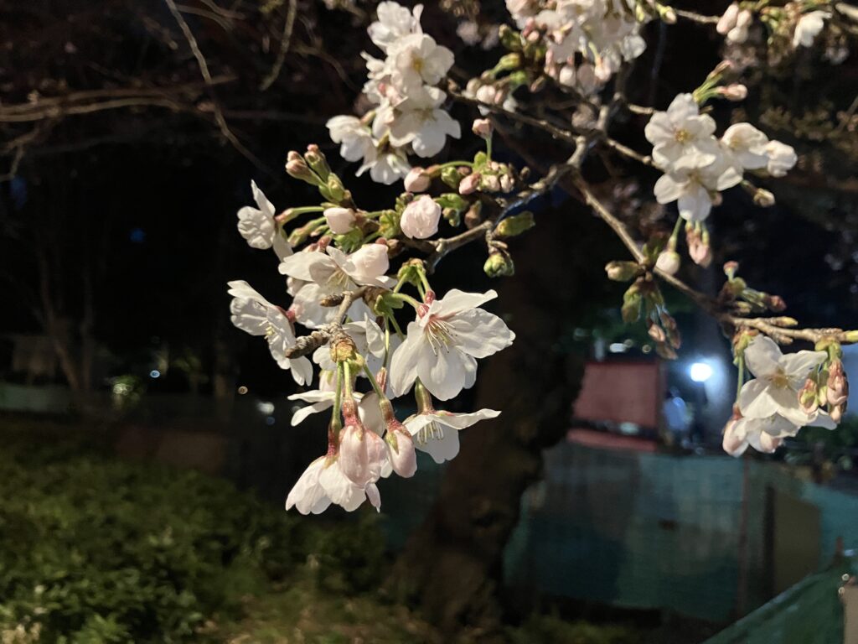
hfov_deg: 63.4
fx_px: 694
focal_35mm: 28
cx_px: 429
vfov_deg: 49.7
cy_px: 322
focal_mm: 3.99
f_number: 1.8
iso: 400
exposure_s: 1/25
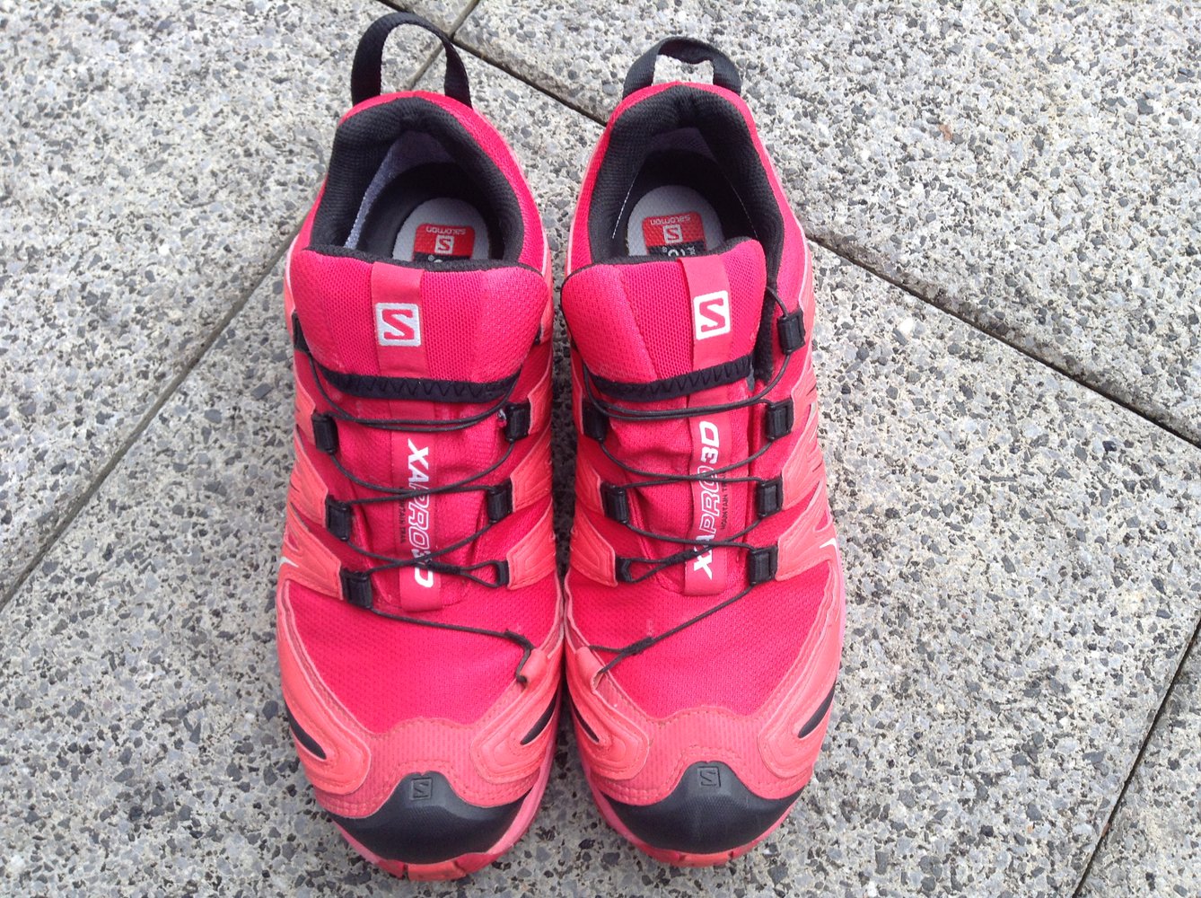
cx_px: 600
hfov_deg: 55.4
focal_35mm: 33
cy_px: 449
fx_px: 1143
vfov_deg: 42.9
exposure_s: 1/120
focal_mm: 3.3
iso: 40
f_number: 2.4
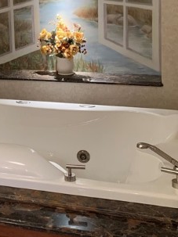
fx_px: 453
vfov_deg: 28.3
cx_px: -10
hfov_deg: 21.3
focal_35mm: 66
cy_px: 25
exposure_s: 1/40
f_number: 1.8
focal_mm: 4.25
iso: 250
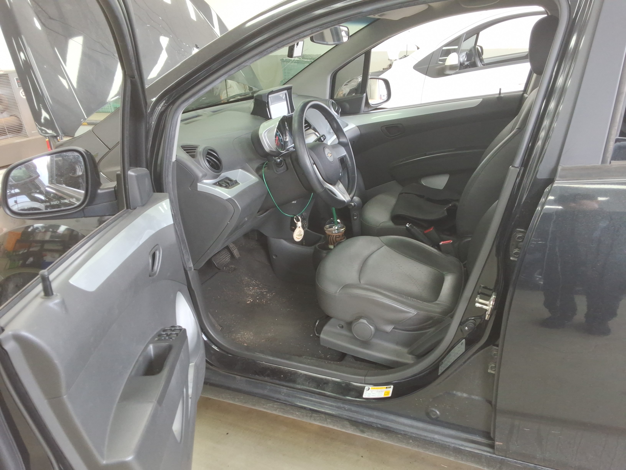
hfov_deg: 63.4
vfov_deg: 49.7
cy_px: 235
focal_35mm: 28
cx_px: 313
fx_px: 506
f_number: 1.9
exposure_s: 1/40
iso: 44
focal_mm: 2.91
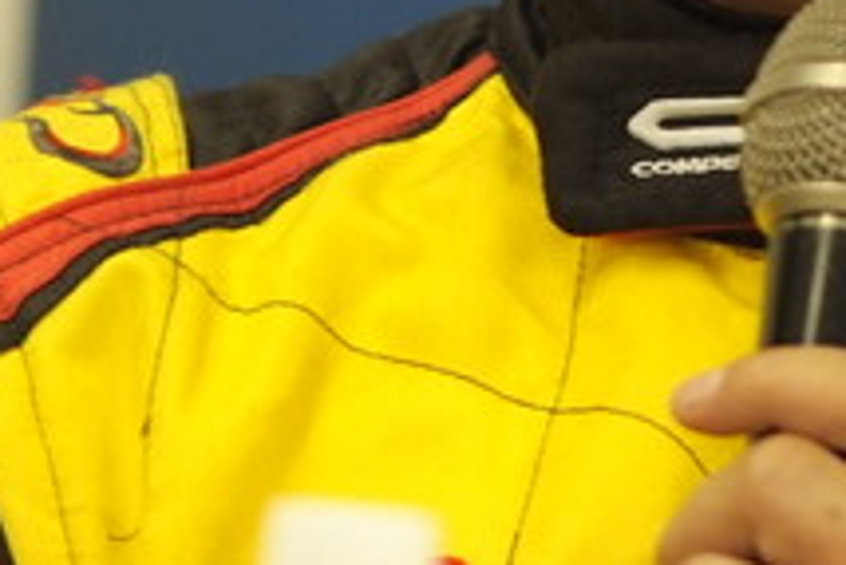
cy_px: -336
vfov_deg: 1.5
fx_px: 21352
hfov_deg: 2.3
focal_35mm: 908
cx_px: 830
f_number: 2.8
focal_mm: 180
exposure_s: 1/125
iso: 800
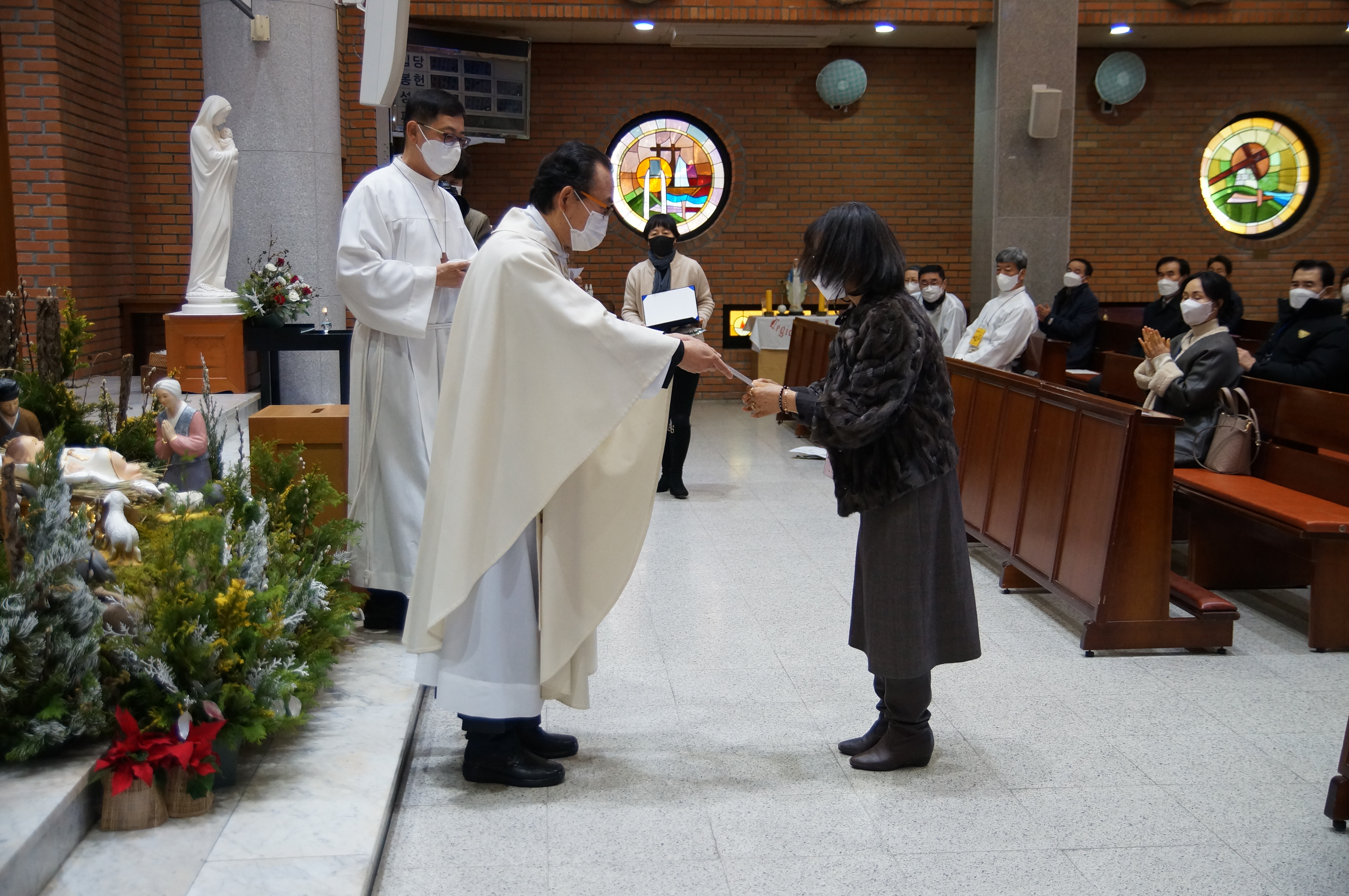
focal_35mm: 39
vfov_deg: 34.1
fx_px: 1460
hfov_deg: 49.6
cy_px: 448
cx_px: 674
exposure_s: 1/250
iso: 800
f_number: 2.8
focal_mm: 26
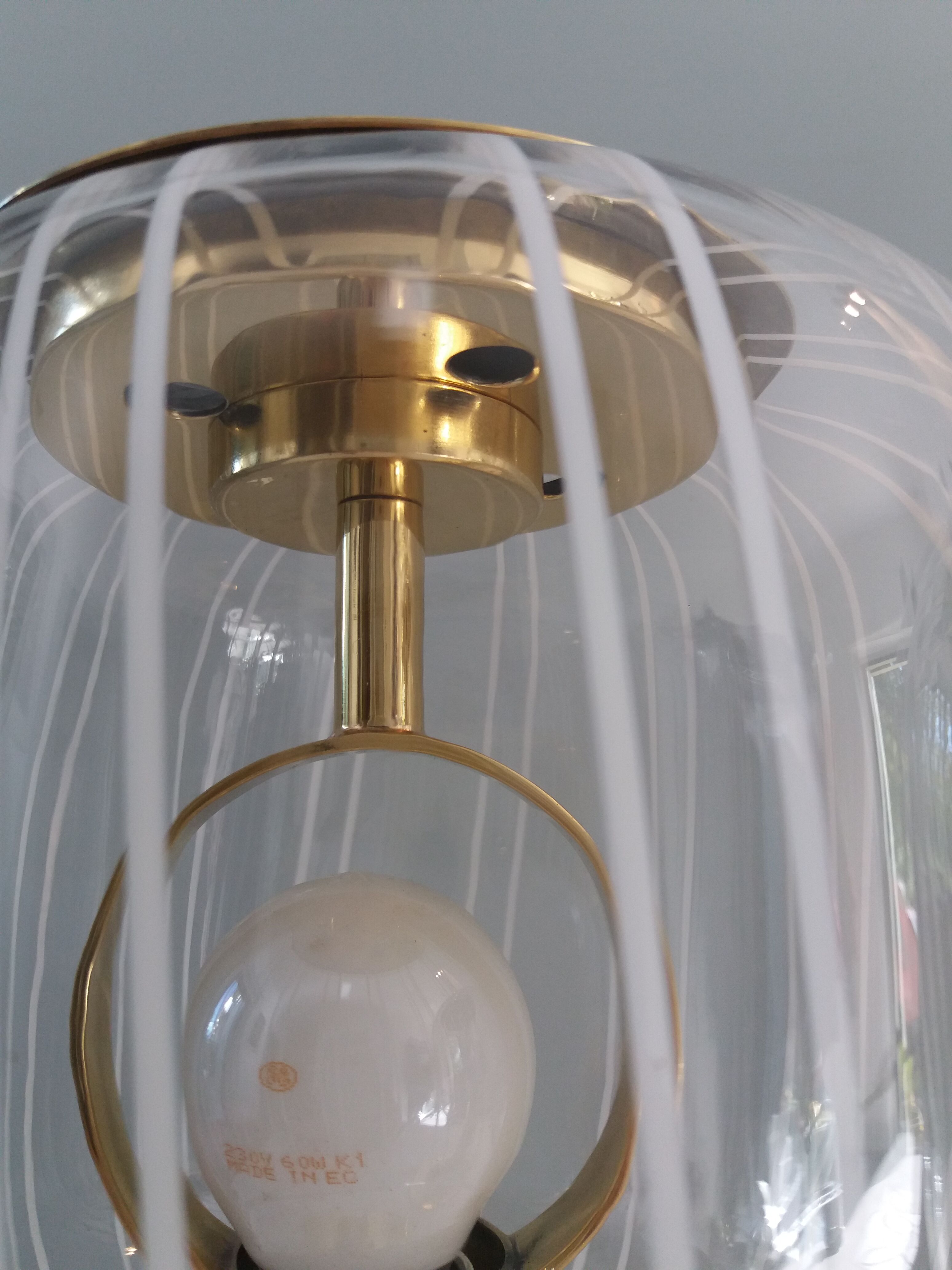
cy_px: 635
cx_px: 476
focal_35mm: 28
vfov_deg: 63.4
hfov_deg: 49.7
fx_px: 1027
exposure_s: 1/100
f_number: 1.9
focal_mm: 3.7
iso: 100
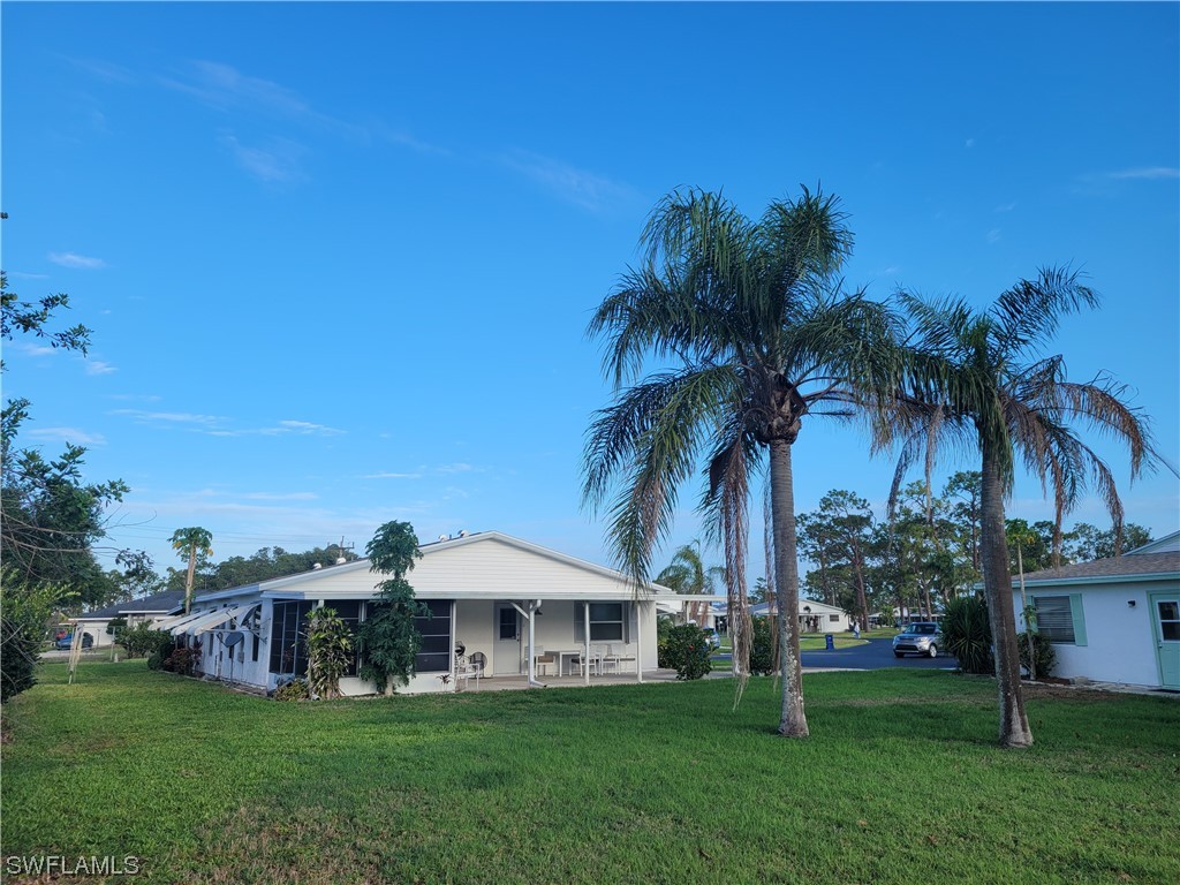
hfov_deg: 67.3
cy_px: 442
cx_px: 590
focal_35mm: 26
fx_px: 886
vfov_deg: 53.1
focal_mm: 5.4
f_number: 1.8
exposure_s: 1/1290
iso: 40
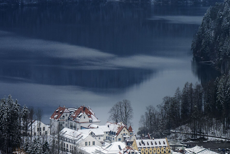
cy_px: 26
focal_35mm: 207
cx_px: 255
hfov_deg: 9.8
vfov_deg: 6.6
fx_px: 1322
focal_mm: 82
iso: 400
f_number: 13
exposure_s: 1/400
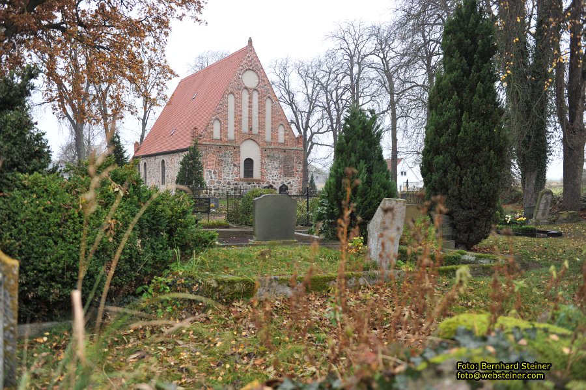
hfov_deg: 58.7
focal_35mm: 32
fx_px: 521
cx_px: 293
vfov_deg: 41.1
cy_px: 195
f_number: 3.2
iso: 200
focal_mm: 32
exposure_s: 1/100
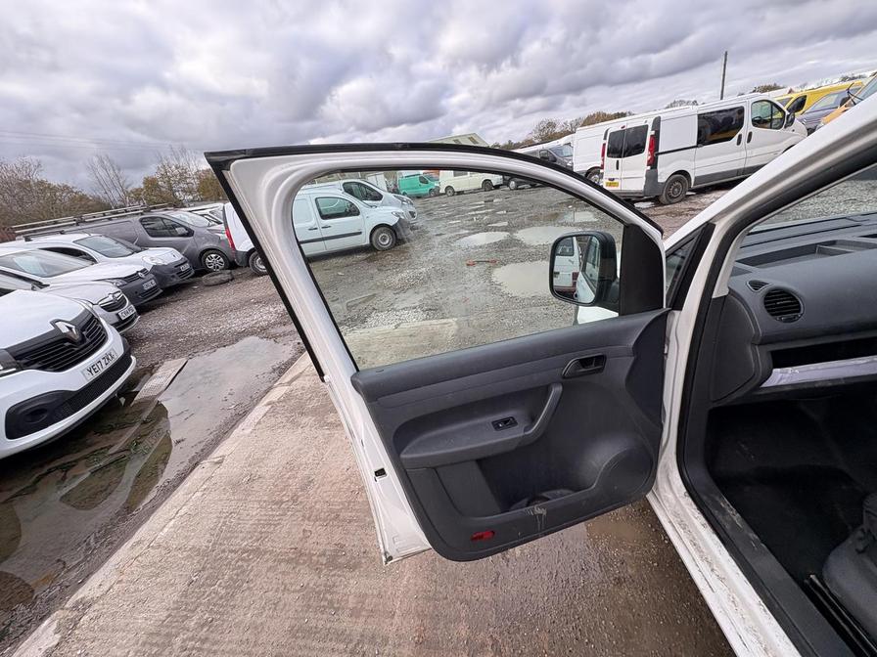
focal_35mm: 14
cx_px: 438
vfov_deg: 85.7
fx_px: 355
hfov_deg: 102.1
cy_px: 328
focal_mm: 2.22
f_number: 2.2
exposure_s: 1/108
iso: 40
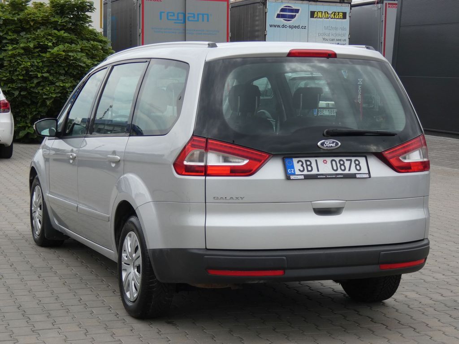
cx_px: 230
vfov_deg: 18.7
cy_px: 172
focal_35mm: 79
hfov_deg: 24.7
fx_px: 1048
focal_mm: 14.1
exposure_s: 1/250
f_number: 4.5
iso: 80
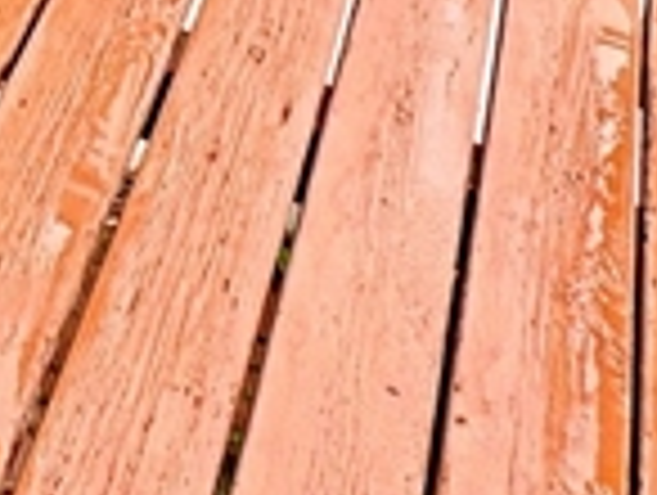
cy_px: -702
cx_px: -450
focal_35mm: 98
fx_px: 1863
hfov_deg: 17.1
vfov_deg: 12.1
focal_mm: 2.22
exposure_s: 1/626
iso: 40
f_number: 2.2
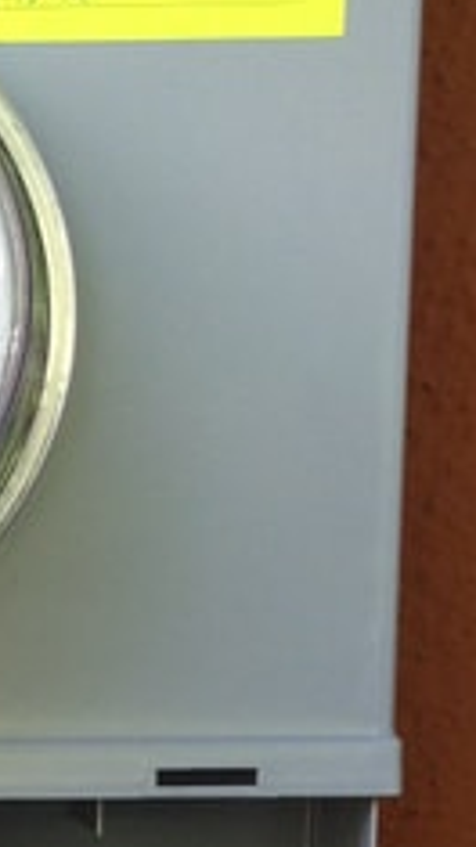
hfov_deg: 7.7
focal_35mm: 153
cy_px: 1204
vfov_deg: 13.4
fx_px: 3437
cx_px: -332
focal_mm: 4.12
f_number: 2.4
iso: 50
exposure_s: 1/60
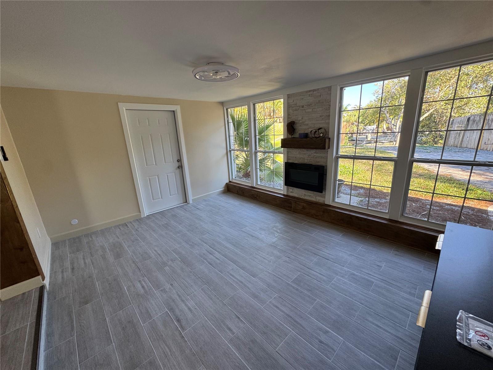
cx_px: 246
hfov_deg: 102.1
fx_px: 199
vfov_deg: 85.7
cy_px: 185
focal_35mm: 14
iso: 80
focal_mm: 2.22
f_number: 2.2
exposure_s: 1/99
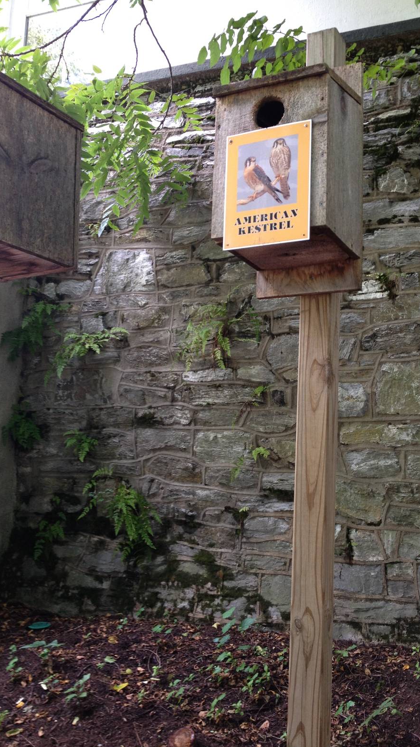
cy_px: 371
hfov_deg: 30.2
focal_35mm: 39
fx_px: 772
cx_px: 277
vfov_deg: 51.6
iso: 80
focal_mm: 4.28
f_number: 2.4
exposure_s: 1/60
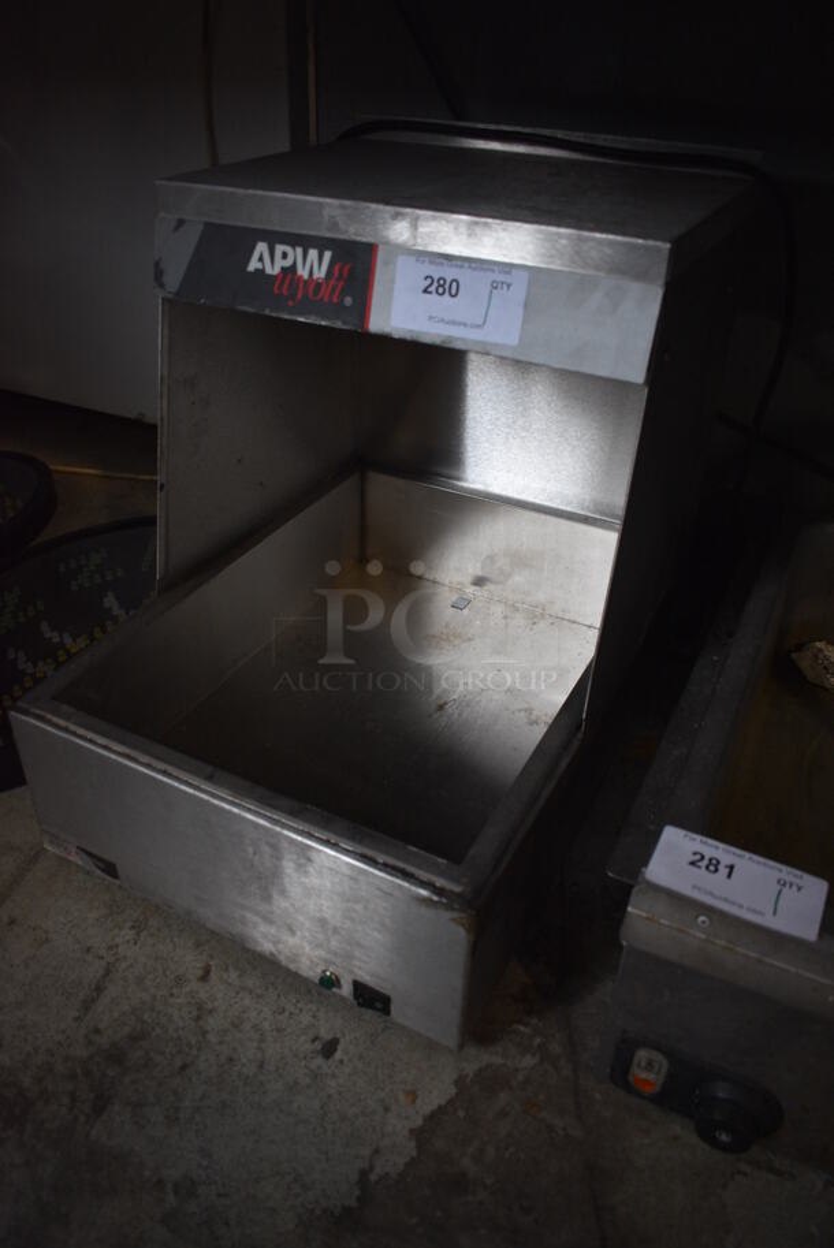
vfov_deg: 67.3
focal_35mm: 27
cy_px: 624
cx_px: 417
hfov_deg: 48.0
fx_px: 937
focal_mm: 18
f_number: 3.5
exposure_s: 1/200
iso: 800
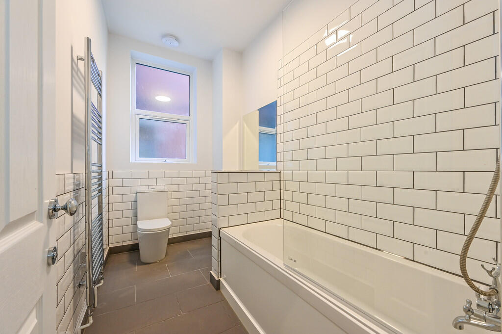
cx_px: 251
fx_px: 195
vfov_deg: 81.1
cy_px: 167
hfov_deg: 104.3
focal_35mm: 14
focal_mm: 14
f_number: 9
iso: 400
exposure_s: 1/8
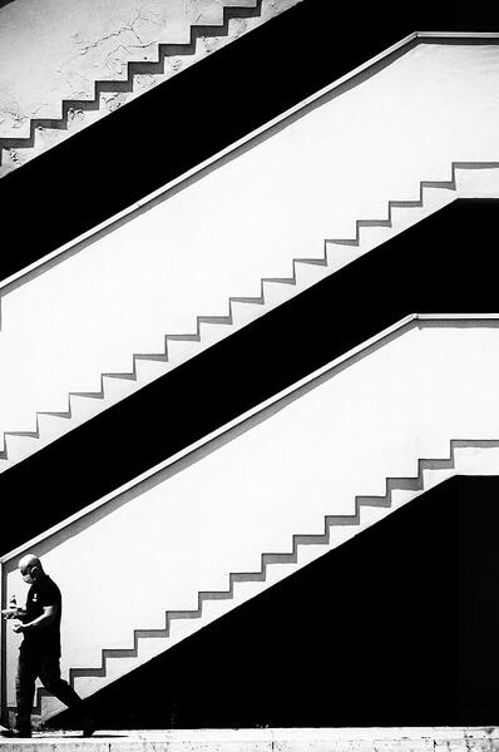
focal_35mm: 270
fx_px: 5633
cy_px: 376
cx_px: 250
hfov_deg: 5.1
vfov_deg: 7.6
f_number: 8
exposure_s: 1/250
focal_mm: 180
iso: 280
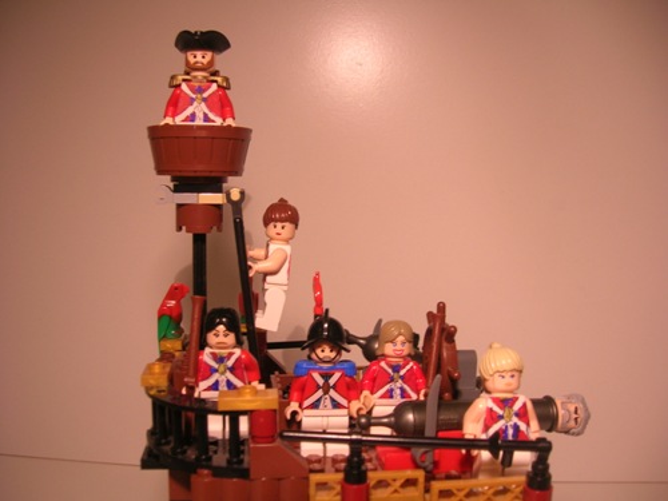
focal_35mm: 34
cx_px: 334
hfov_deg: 54.0
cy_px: 250
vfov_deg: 41.8
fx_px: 656
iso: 50
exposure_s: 1/24.4
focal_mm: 5.7
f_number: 2.9
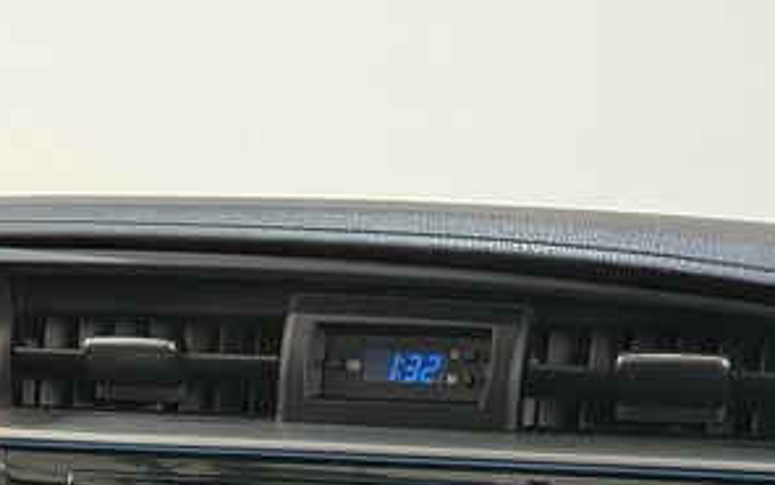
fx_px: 1859
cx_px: -31
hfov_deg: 22.5
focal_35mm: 88
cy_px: 988
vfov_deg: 12.8
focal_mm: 4.53
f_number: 1.7
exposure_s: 1/33.3
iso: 65
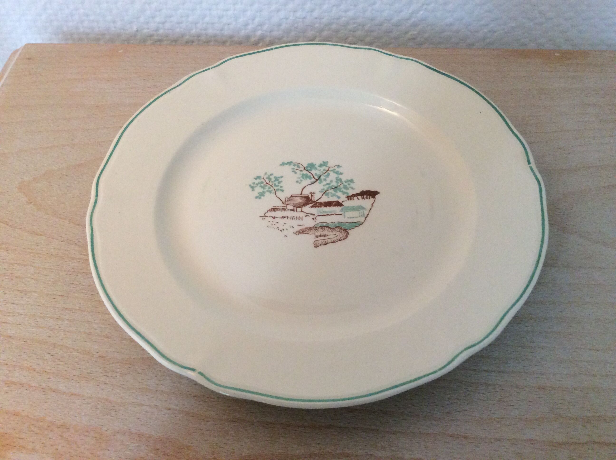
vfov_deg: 44.1
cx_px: 308
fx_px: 569
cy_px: 230
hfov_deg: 56.9
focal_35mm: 32
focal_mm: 3.3
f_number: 2.4
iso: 200
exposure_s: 1/25
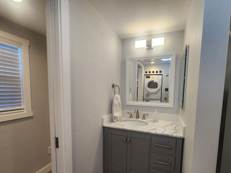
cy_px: 99
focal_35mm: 15
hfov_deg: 97.8
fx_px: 100
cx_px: 128
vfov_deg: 81.3
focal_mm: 2.2
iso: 80
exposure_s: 1/60
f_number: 2.2
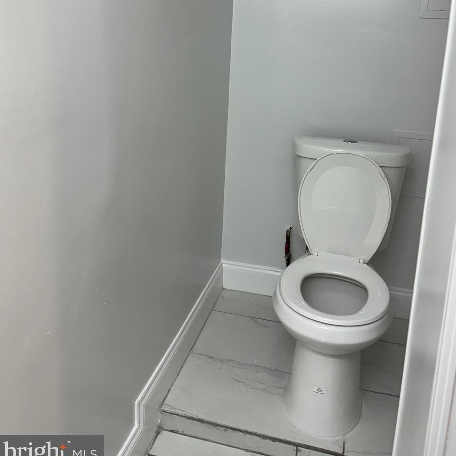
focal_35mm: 31
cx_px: 246
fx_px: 462
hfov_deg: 52.5
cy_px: 137
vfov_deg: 51.1
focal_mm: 6.86
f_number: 1.78
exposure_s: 1/120
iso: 80
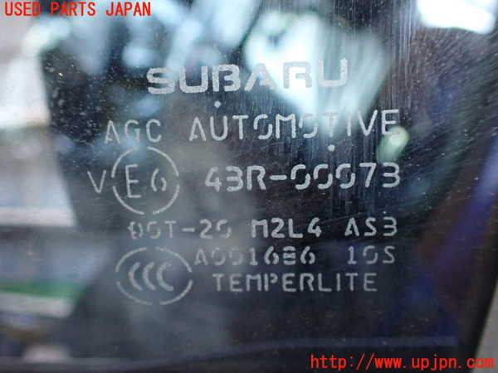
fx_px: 432
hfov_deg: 60.0
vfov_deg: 46.8
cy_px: 186
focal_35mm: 30
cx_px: 249
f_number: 2.3
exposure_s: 1/30
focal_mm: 5.4
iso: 800
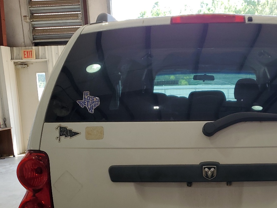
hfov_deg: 39.4
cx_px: 205
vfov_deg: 29.8
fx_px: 376
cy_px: 181
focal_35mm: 47
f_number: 1.5
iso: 50
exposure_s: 1/147
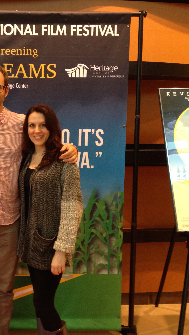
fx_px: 428
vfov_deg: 42.9
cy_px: 168
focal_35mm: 48
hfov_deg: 23.5
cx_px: -13
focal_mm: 4.12
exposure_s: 1/20
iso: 200
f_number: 2.4
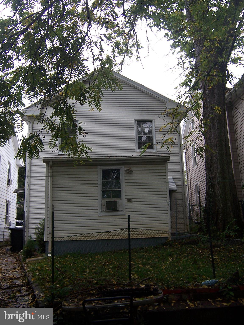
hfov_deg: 42.9
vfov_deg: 55.4
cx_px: 122
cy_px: 162
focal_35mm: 33
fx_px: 310
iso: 80
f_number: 3.4
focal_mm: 5.5
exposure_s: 1/180
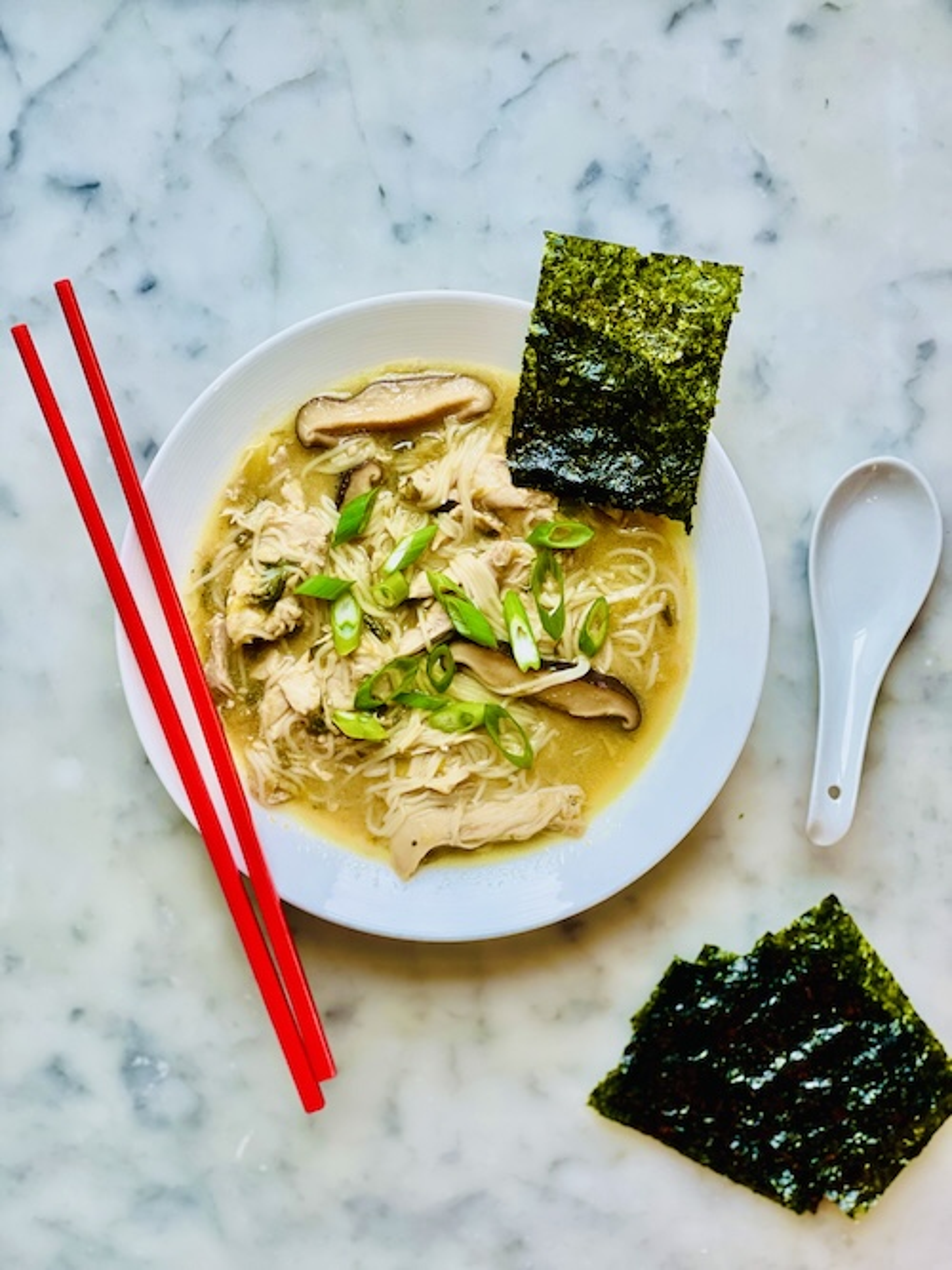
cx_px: 476
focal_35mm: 52
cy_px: 635
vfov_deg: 36.8
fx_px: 1907
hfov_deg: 28.0
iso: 80
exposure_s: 1/120
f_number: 2
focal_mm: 6
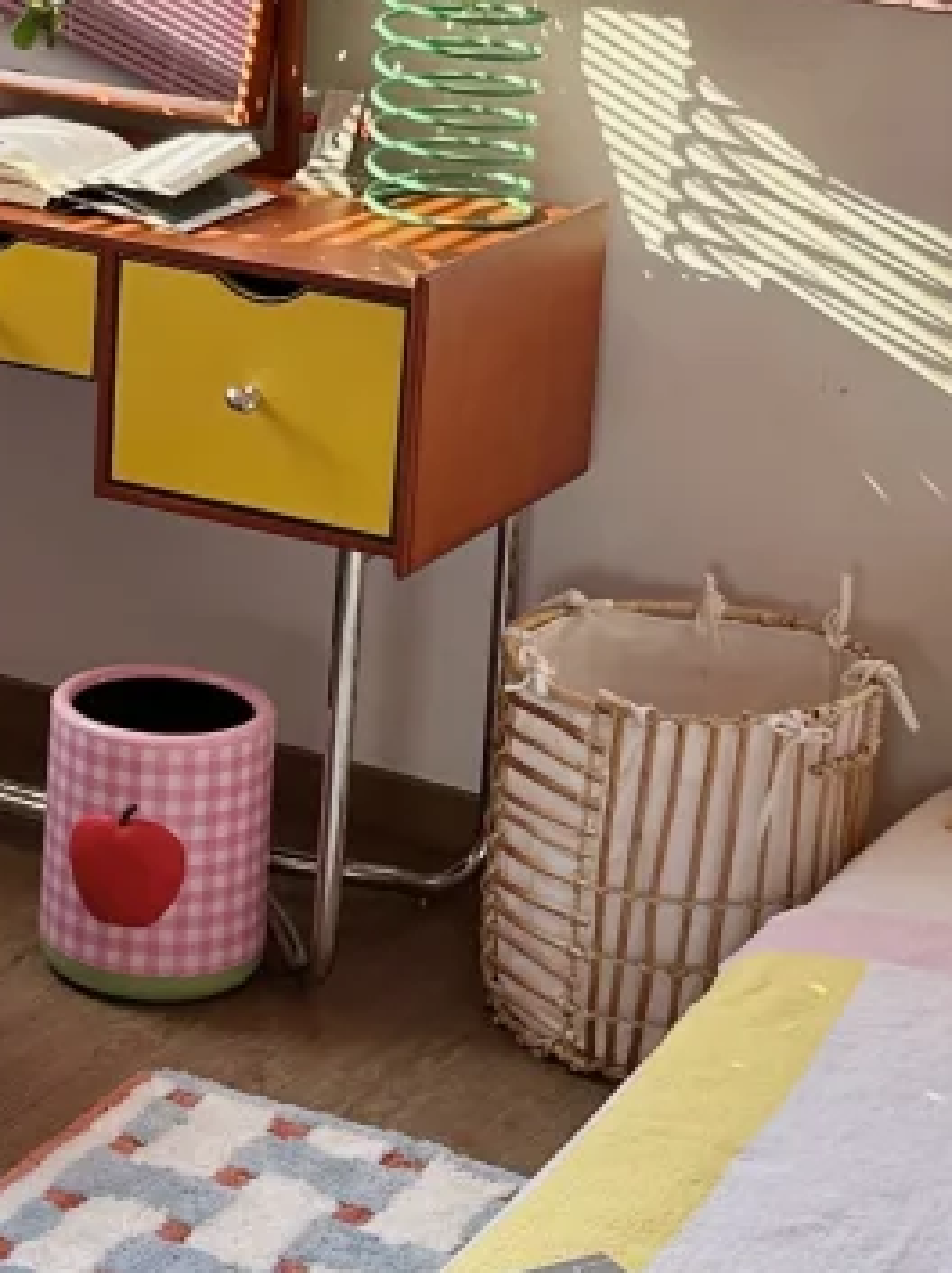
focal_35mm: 98
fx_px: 3600
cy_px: 296
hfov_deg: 14.9
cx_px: 50
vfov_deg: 19.9
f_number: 1.78
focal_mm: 6.86
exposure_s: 1/121
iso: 64
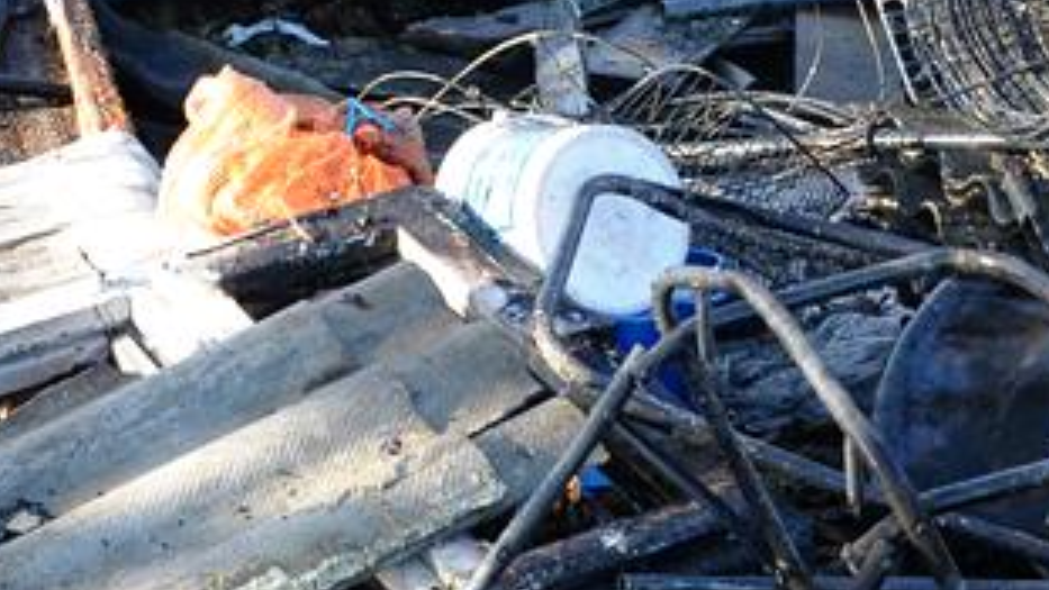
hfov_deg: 17.8
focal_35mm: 120
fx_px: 3338
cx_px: 371
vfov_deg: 10.1
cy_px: 66
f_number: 8
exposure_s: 1/250
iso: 1000
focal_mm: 28
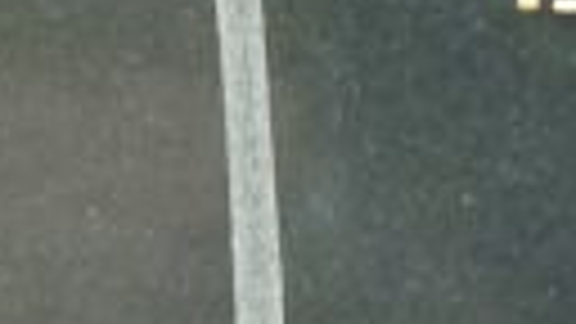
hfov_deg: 3.8
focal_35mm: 565
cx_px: 1125
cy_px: -274
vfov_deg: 2.1
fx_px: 8629
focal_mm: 17
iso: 100
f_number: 4.3
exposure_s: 1/40
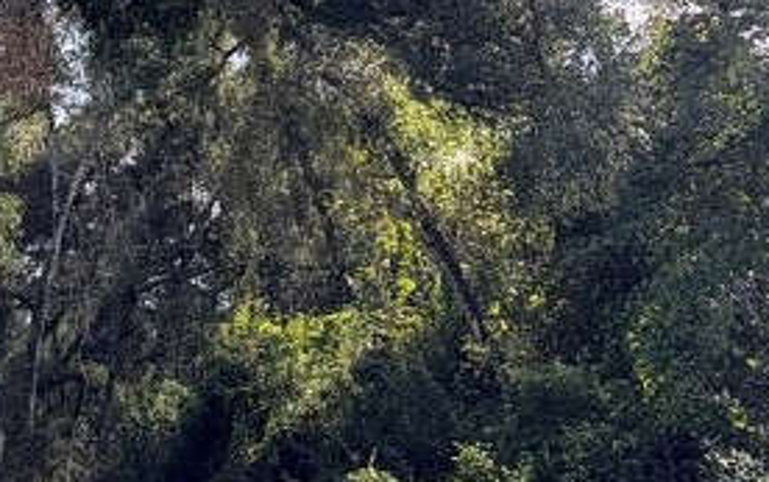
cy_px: 217
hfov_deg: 36.0
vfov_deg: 23.6
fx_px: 1154
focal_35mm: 55
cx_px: 187
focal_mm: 2.22
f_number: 2.2
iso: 64
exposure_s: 1/281
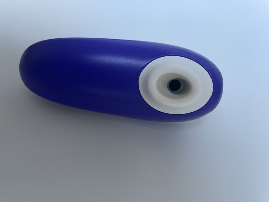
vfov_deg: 53.1
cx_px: 134
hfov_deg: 67.3
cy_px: 101
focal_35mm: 26
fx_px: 202
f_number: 1.6
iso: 125
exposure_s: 1/69
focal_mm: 4.2
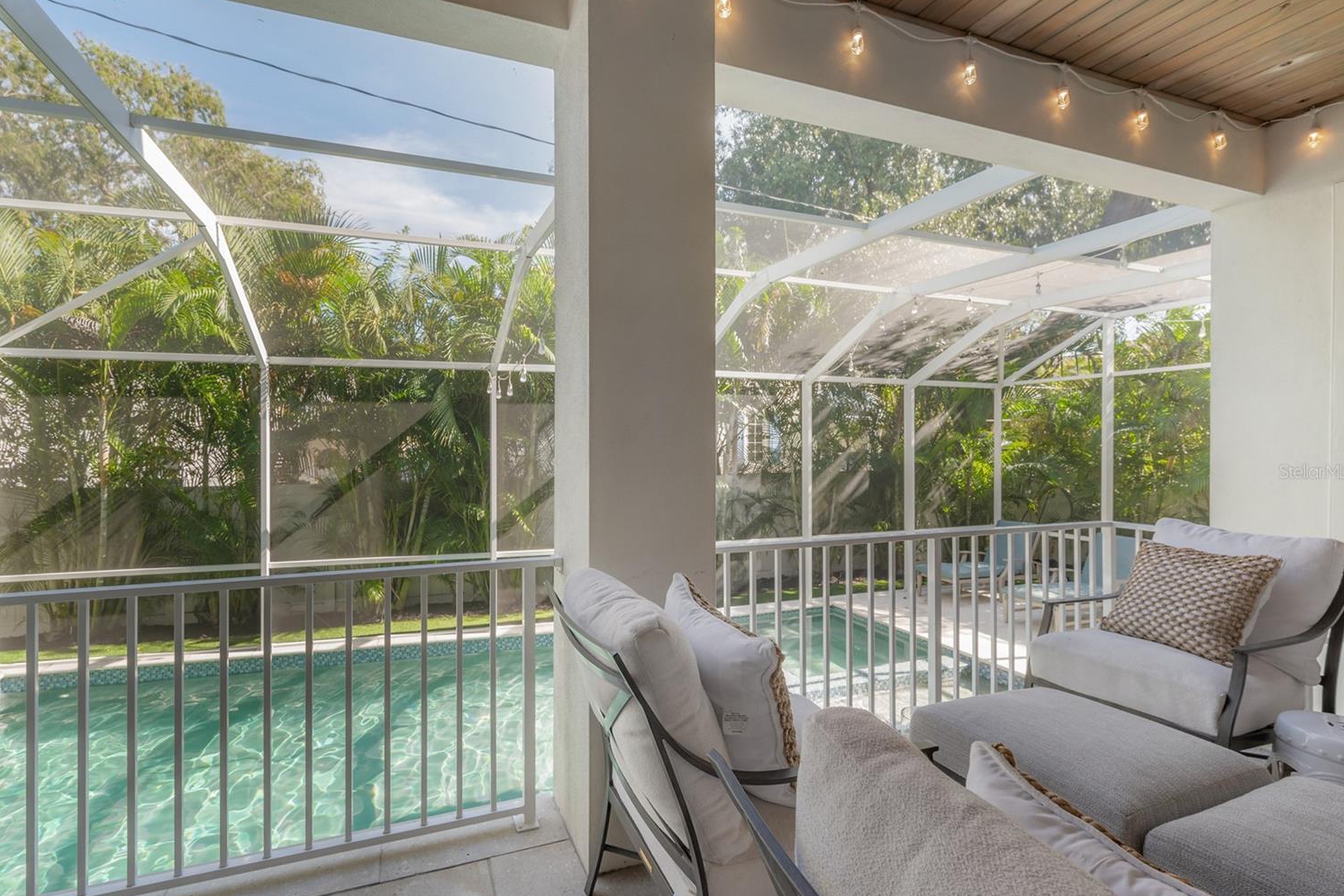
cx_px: 639
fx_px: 560
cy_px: 471
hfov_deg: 100.3
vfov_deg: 77.3
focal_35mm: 15
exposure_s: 1/125
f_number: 9
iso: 320
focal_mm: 14
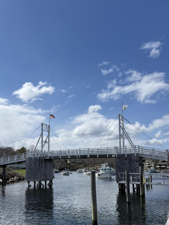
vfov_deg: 54.3
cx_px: 70
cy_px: 149
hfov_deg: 42.8
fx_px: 215
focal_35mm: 33
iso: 80
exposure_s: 1/8130
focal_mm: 6.76
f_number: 1.78
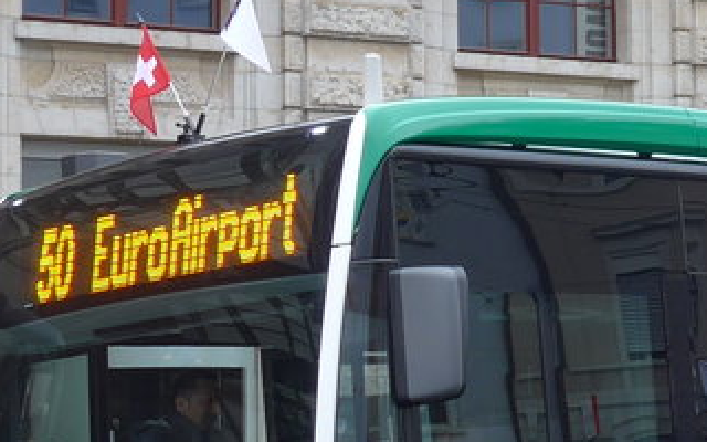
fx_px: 2601
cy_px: 208
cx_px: 899
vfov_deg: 9.7
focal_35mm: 135
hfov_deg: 14.8
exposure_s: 1/200
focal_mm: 7
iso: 80
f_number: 2.8
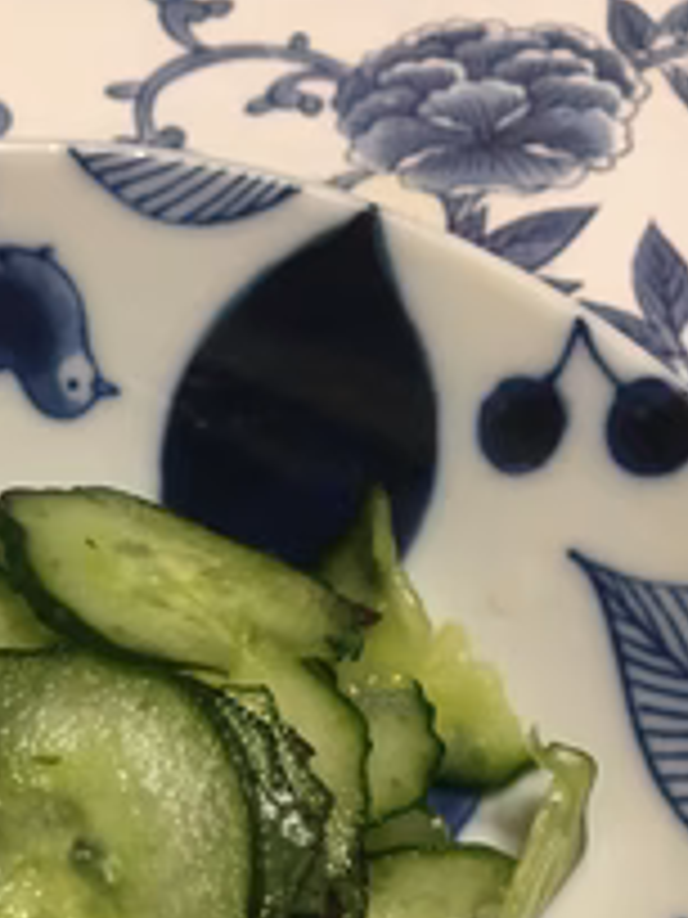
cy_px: 752
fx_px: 1511
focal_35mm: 57
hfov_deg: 25.1
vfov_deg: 32.7
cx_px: 112
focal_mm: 4.15
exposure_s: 1/30
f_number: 2.2
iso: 100
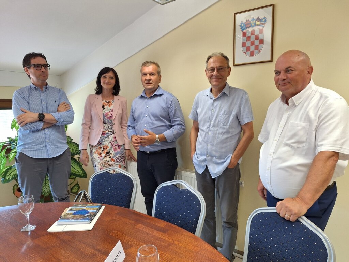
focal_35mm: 23
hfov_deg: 73.9
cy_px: 131
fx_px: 232
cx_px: 174
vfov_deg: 58.9
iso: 80
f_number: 1.8
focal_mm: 5.54
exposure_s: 1/50
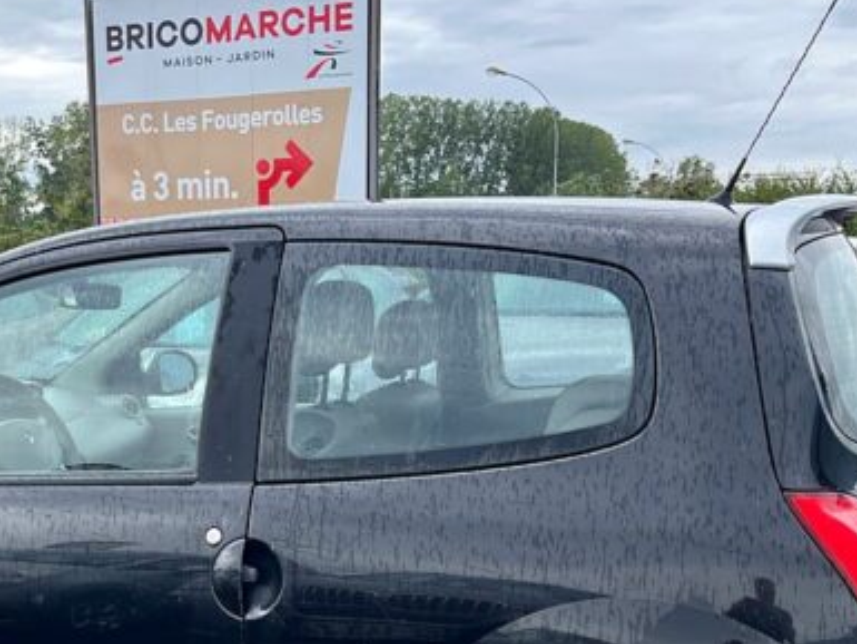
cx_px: 267
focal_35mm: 54
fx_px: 1337
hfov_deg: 35.1
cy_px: 541
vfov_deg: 26.4
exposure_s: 1/827
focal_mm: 5.1
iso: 50
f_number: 1.6
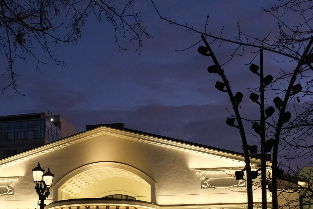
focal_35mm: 63
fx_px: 548
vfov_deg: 21.2
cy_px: 176
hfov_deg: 31.8
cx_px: 127
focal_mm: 23
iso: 1600
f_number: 2.8
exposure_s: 1/180
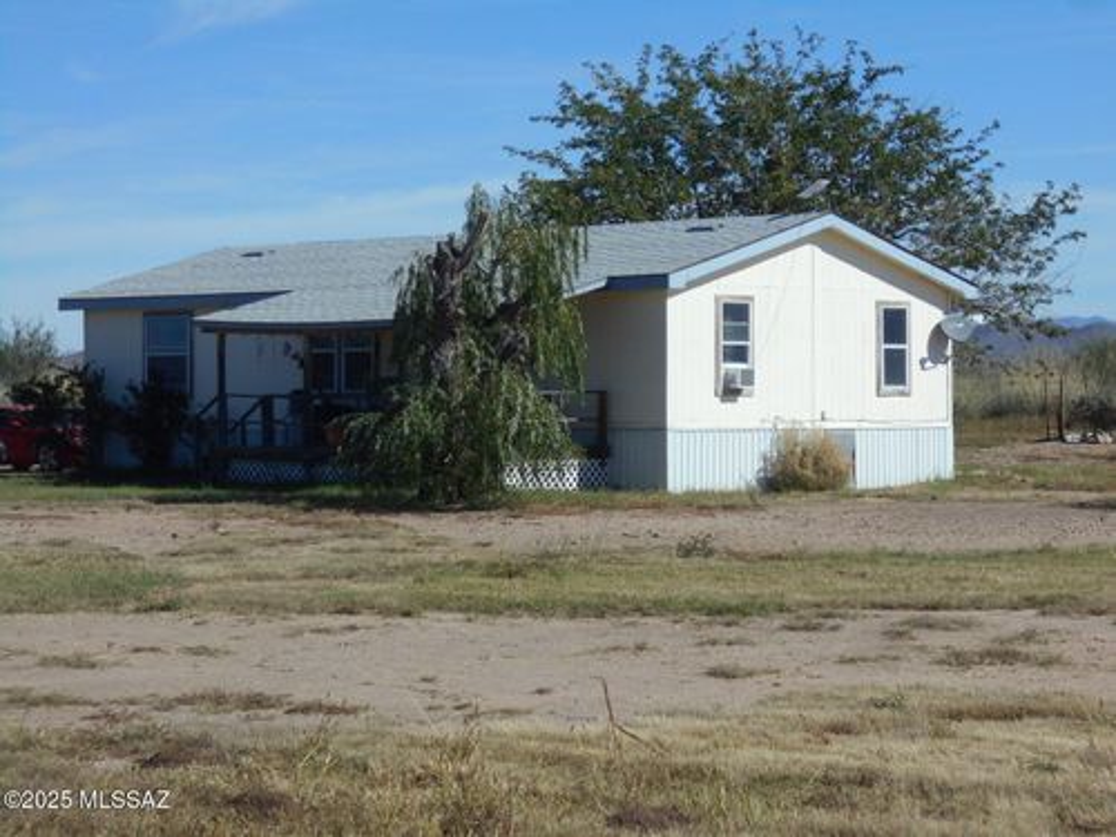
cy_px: 418
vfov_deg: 15.1
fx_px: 3159
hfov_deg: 20.0
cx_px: 558
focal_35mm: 98
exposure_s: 1/640
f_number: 5.5
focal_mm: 17.6
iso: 80
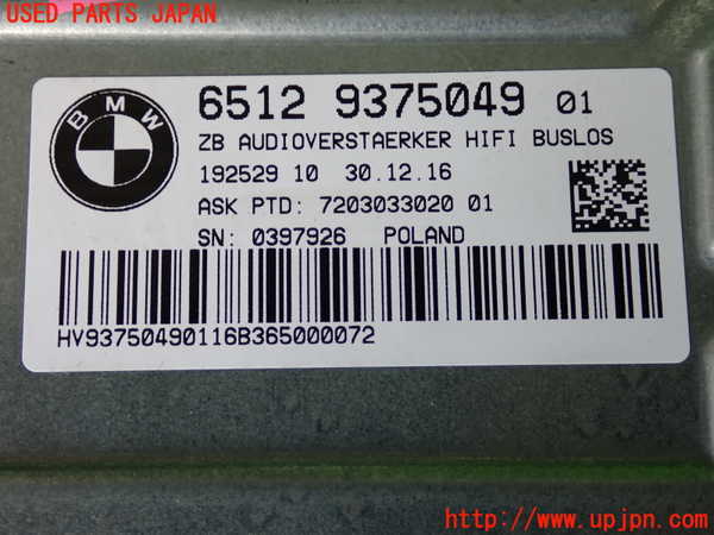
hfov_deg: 40.4
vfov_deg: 30.9
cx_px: 357
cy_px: 268
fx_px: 969
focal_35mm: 47
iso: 200
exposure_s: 1/100
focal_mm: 8.4
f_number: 3.1
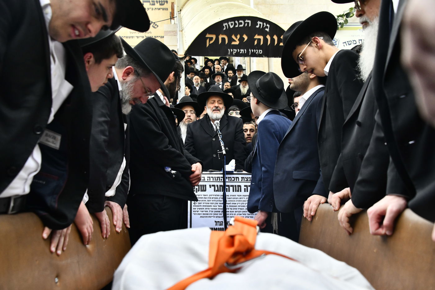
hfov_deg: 54.4
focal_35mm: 35
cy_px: 145
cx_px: 218
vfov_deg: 37.8
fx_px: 423
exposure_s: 1/320
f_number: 5.6
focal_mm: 35
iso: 1250
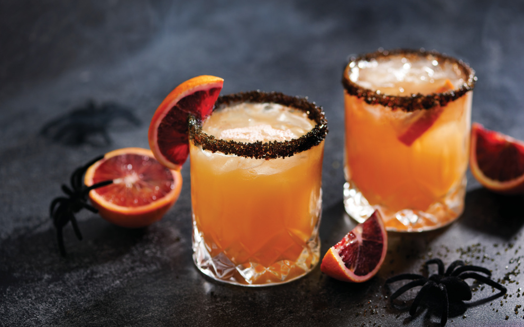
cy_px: 164
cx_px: 263
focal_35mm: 108
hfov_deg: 19.3
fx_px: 1542
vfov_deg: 12.1
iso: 320
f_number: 6.3
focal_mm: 105
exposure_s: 1/160
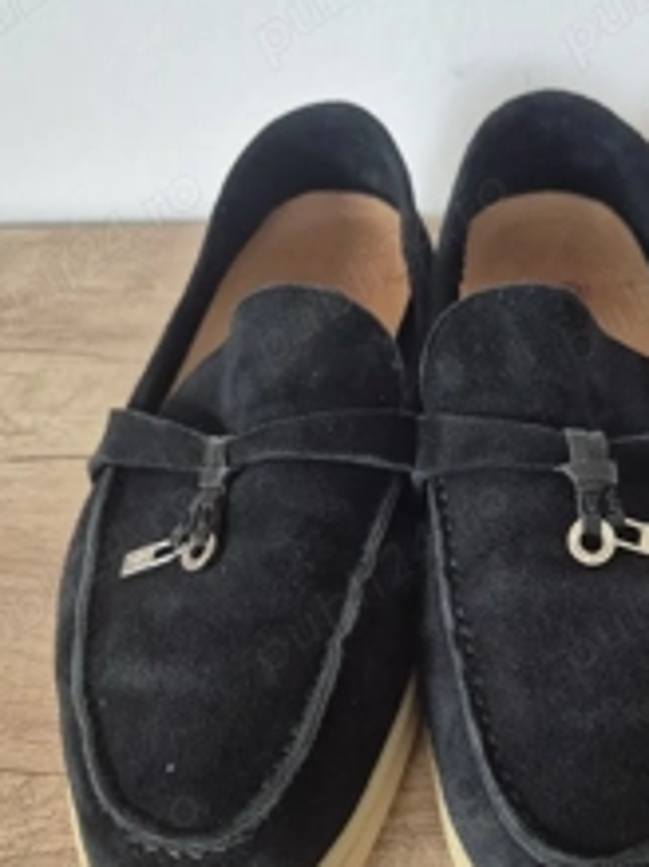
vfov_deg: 43.7
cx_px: 459
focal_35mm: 42
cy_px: 626
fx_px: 1051
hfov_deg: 33.8
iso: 320
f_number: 1.8
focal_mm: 5.4
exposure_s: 1/100
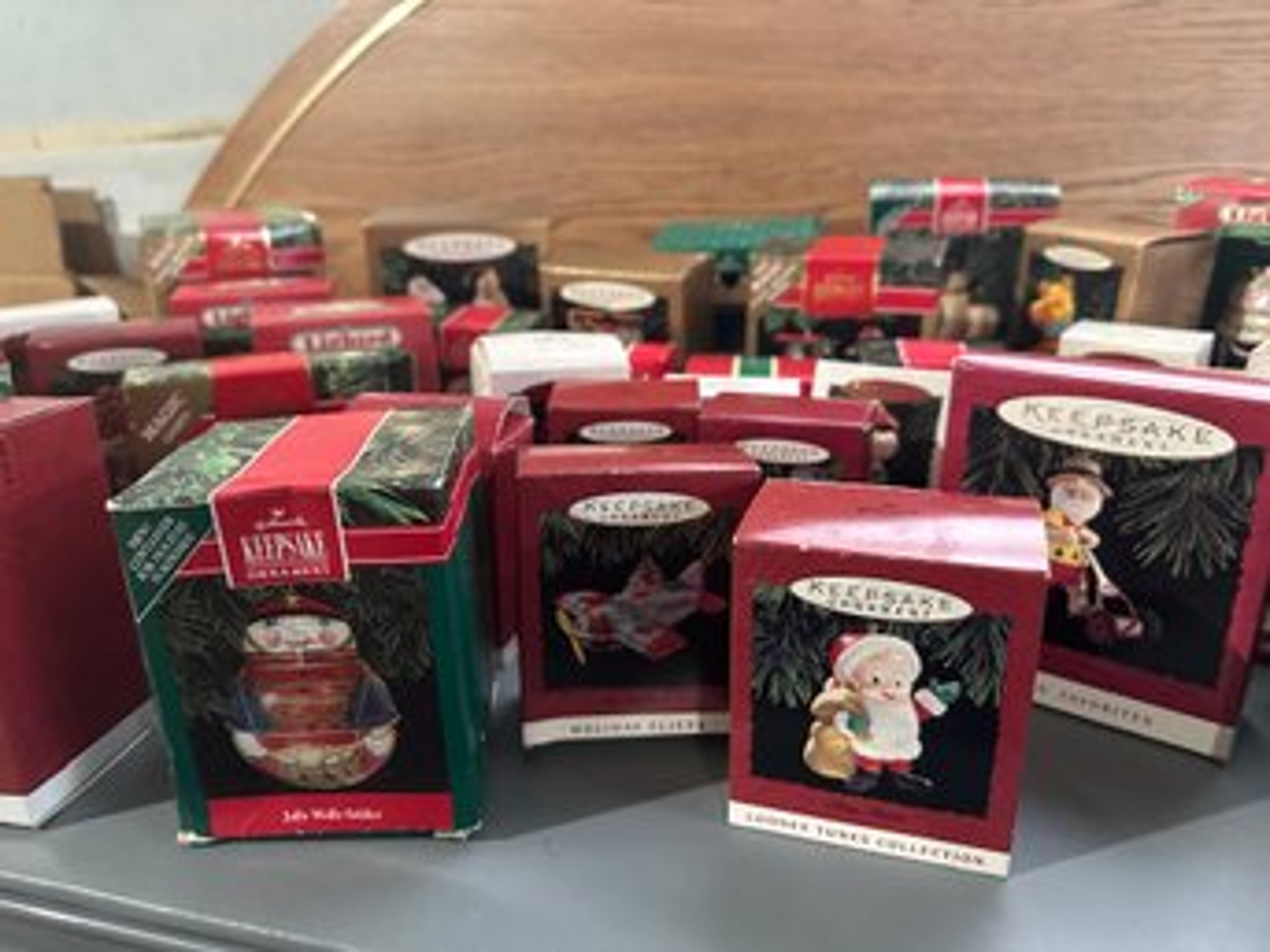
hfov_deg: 71.6
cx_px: 635
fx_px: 880
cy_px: 476
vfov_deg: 56.8
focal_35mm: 24
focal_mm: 6.86
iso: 800
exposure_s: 1/40
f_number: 1.78
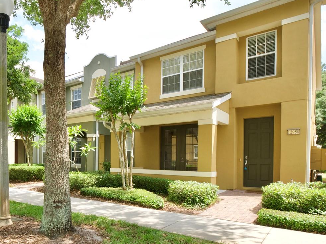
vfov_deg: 52.0
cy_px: 165
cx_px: 101
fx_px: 245
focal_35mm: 26
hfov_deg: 65.0
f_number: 7.1
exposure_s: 1/160
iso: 200
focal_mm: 8
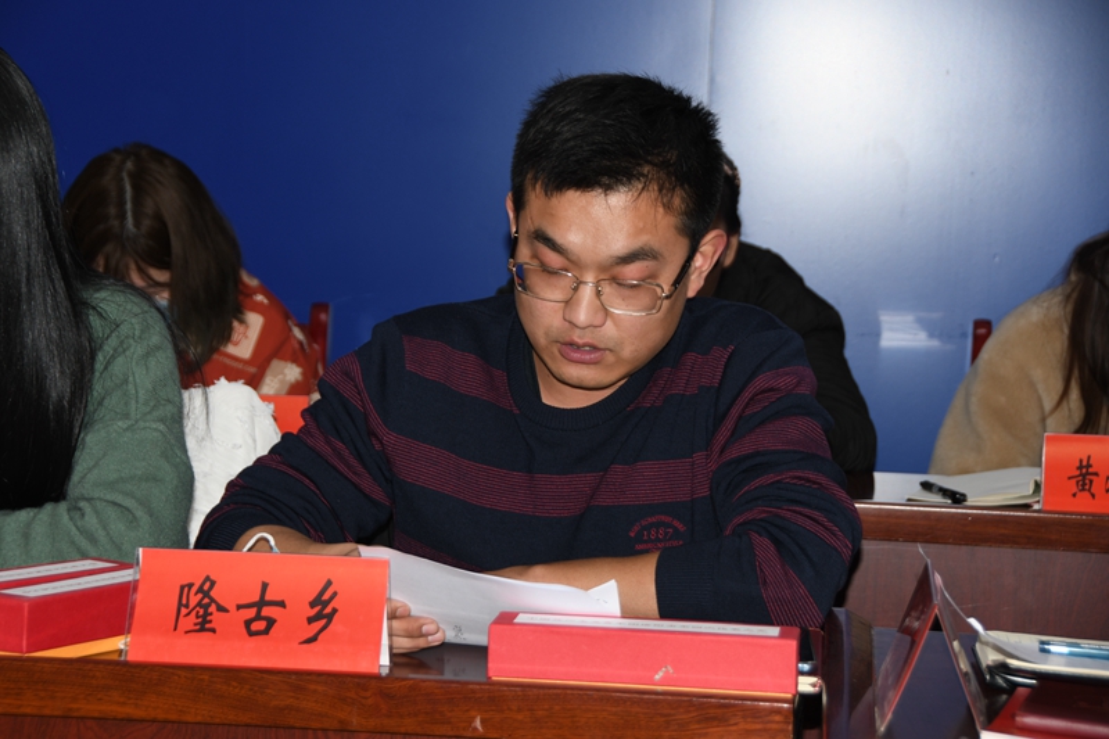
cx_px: 554
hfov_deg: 21.9
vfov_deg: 14.7
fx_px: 2864
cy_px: 370
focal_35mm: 93
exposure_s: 1/60
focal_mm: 62
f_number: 4.8
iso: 160
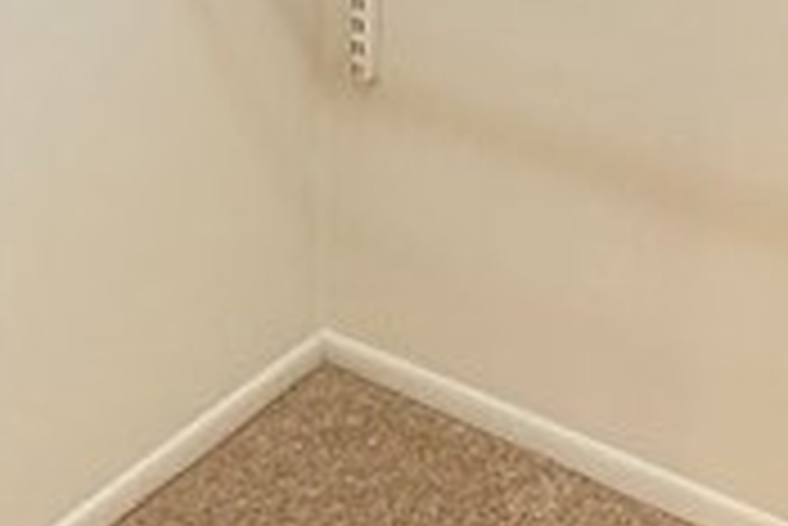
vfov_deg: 14.6
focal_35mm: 85
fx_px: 1862
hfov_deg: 23.9
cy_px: -333
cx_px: 446
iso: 400
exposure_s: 1/60
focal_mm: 2.22
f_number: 2.2
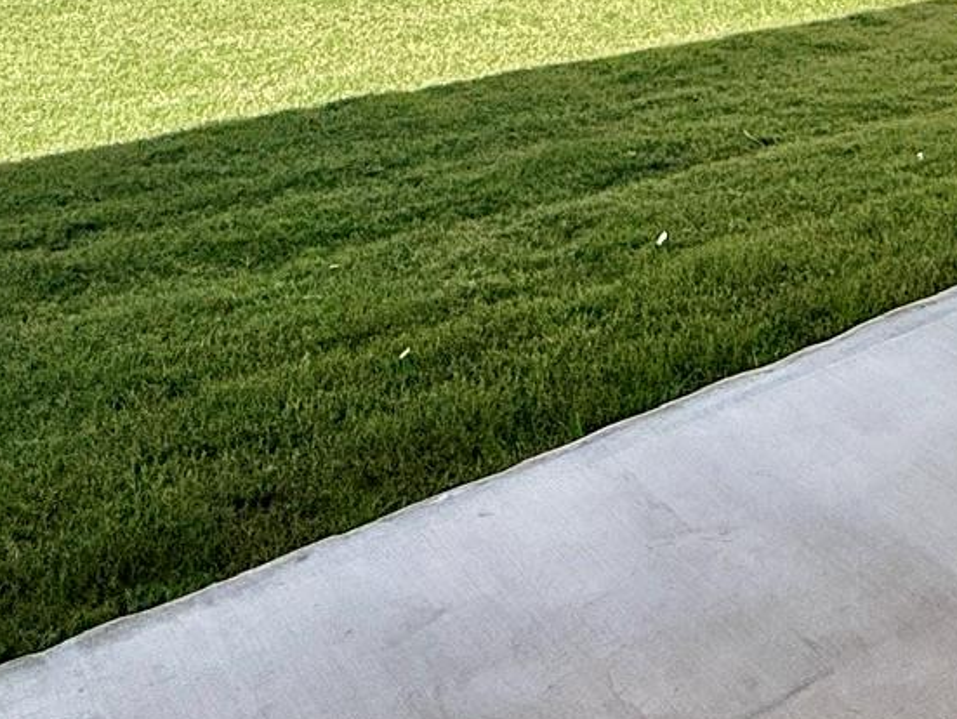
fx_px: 1439
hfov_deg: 31.0
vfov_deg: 23.0
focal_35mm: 52
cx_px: 1148
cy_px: -342
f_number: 2.2
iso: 50
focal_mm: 2.22
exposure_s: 1/2237
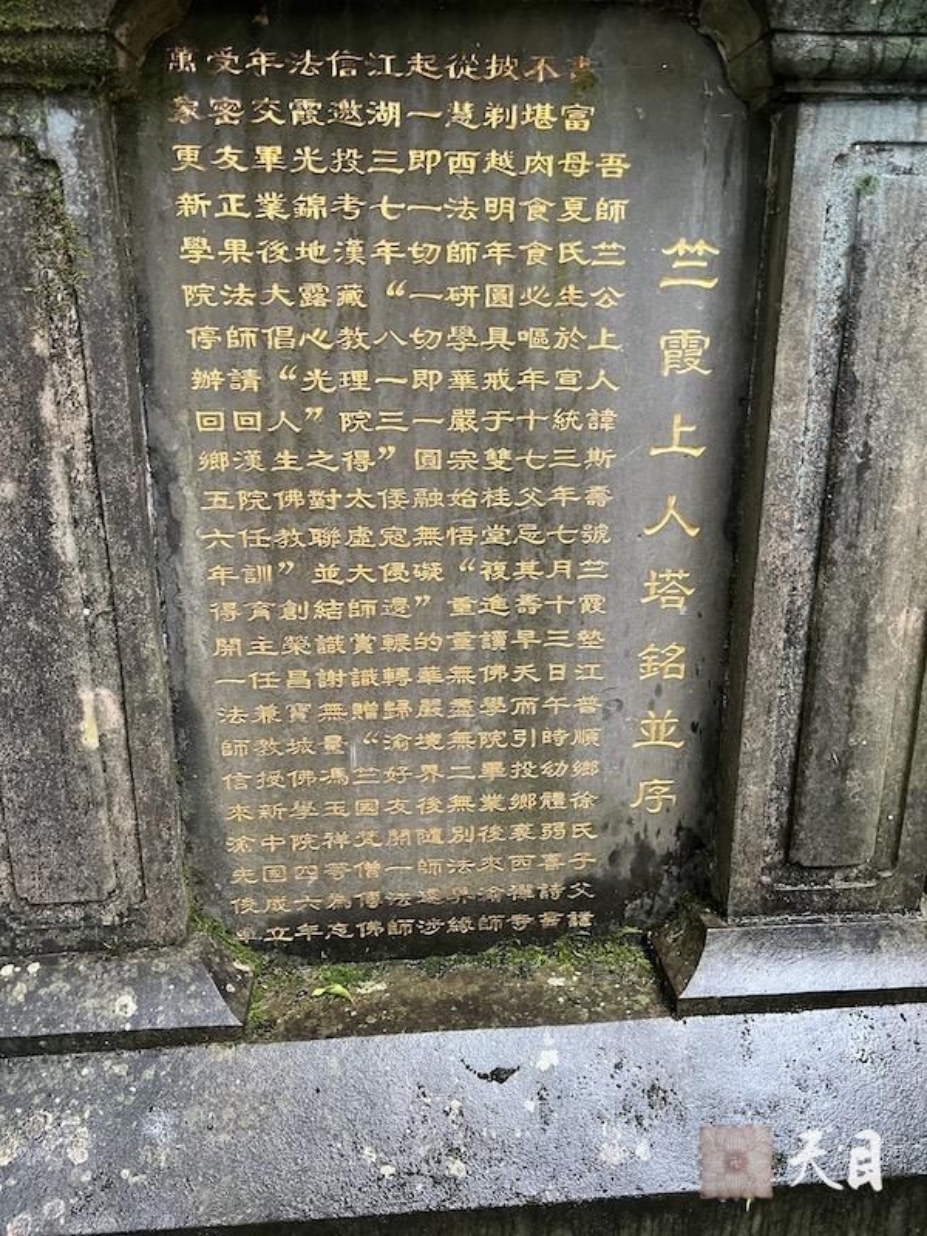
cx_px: 464
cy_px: 618
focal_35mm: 26
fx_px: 928
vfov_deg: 67.3
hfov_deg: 53.1
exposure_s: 1/60
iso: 250
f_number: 1.5
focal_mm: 5.7
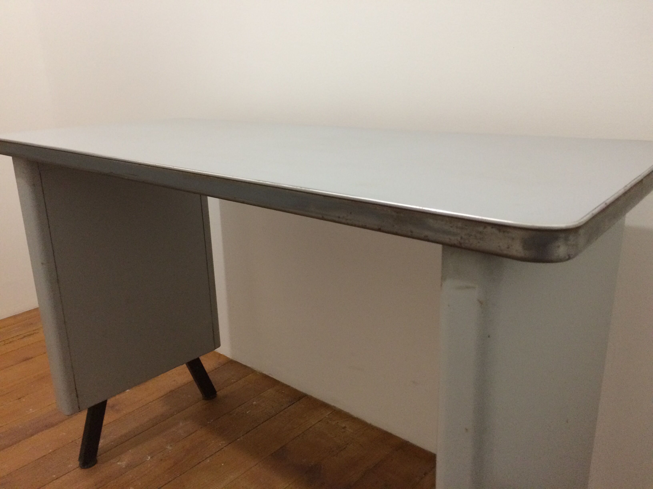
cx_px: 326
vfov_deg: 48.2
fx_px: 547
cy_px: 244
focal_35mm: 29
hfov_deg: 61.7
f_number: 2.2
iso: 320
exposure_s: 1/33
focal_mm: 4.15
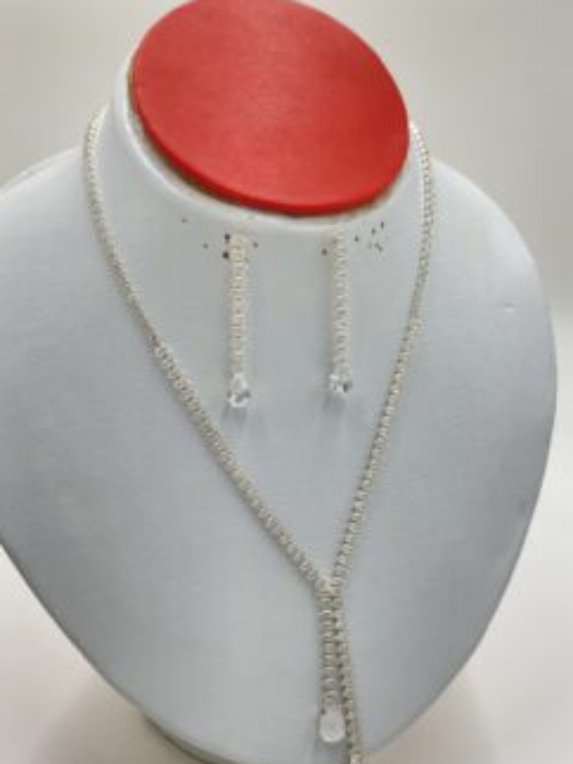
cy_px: 468
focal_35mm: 31
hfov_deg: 45.4
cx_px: 291
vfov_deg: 57.8
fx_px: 685
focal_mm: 5.1
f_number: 1.6
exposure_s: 1/121
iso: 50
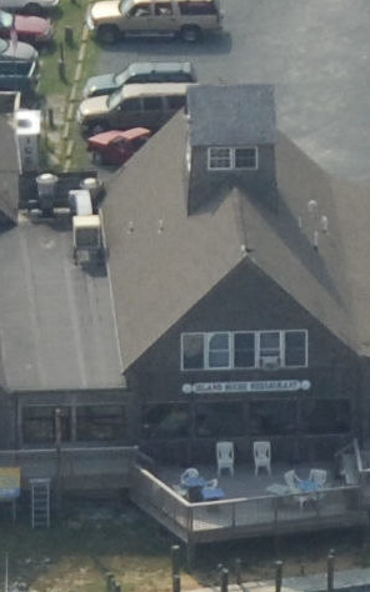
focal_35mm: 801
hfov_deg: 1.6
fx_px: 12931
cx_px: -911
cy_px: 838
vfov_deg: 2.6
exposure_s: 1/1000
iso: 400
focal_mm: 58
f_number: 8.5
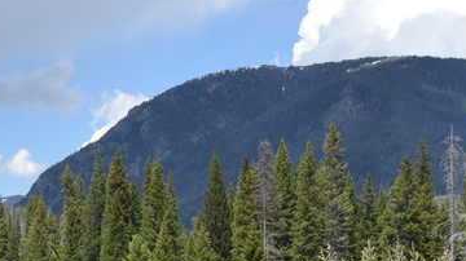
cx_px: -303
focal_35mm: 164
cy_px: 384
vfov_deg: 7.3
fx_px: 2025
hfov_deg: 12.3
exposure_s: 1/250
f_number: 8
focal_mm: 44
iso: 100
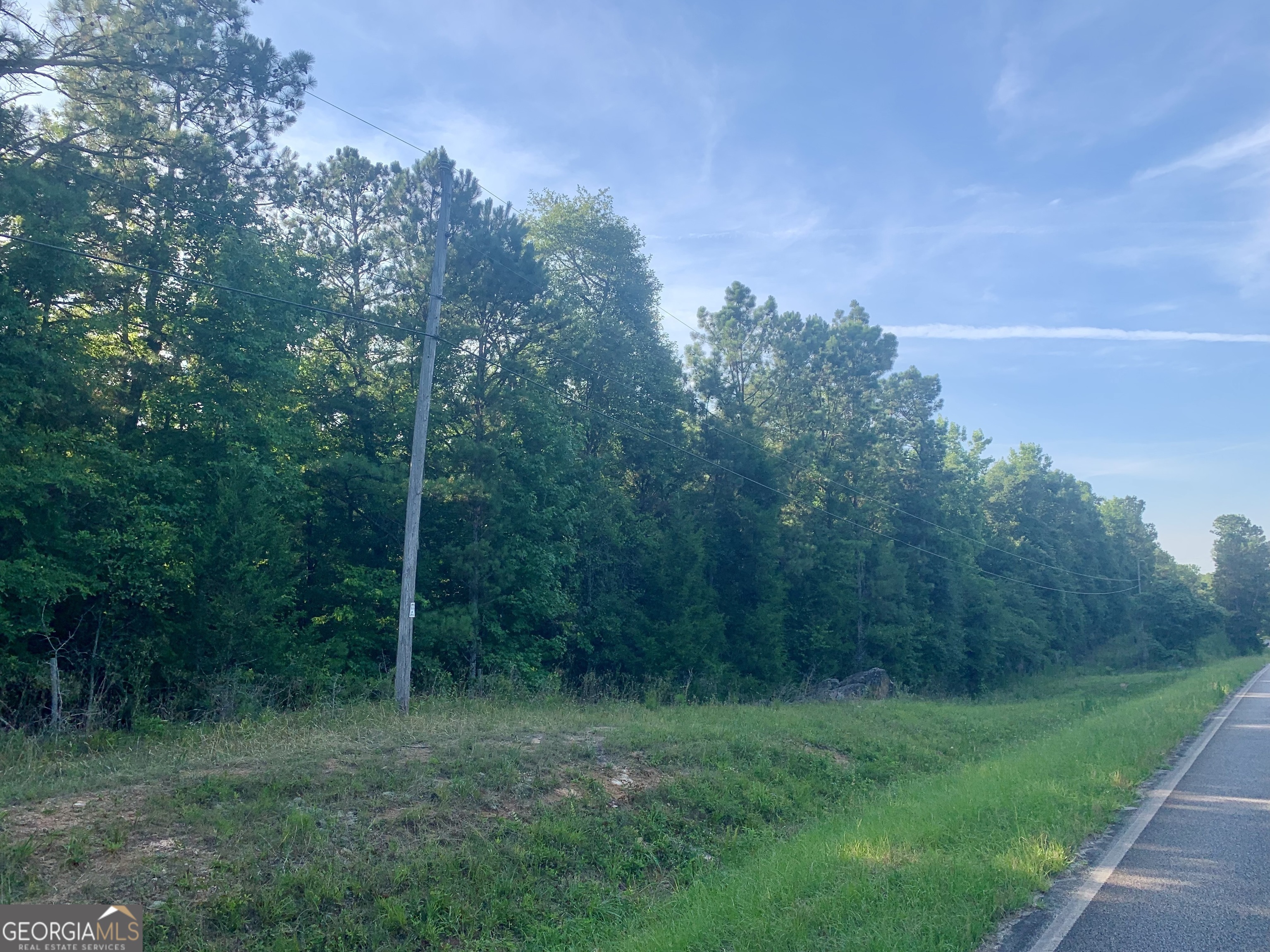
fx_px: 954
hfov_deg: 67.3
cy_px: 476
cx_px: 635
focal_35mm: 26
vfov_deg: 53.1
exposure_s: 1/1235
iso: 25
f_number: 1.8
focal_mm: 4.25
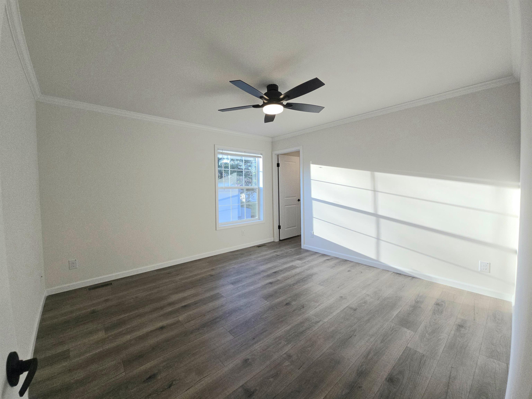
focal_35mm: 13
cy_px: 200
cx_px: 266
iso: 50
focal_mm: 2.2
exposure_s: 1/137
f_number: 2.2
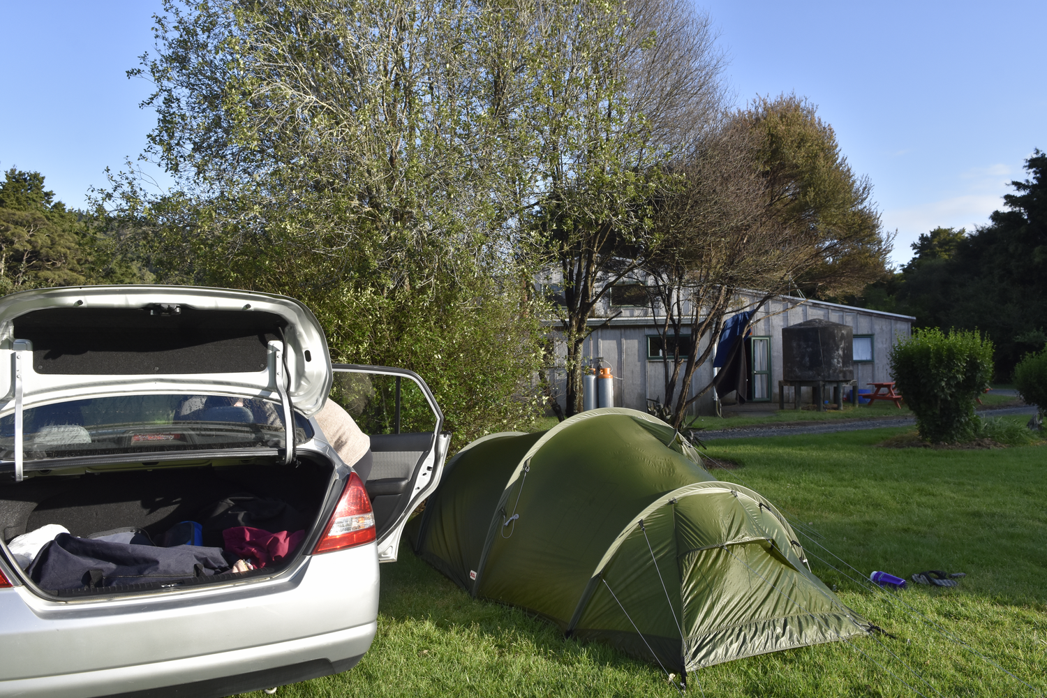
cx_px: 524
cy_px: 349
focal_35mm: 30
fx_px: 872
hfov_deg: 61.9
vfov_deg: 43.6
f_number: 8
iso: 400
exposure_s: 1/500
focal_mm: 20
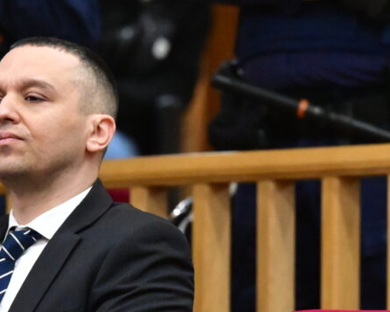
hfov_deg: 2.6
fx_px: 8740
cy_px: 184
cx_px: 43
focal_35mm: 757
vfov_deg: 2.0
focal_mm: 200
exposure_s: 1/200
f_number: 5
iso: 8000
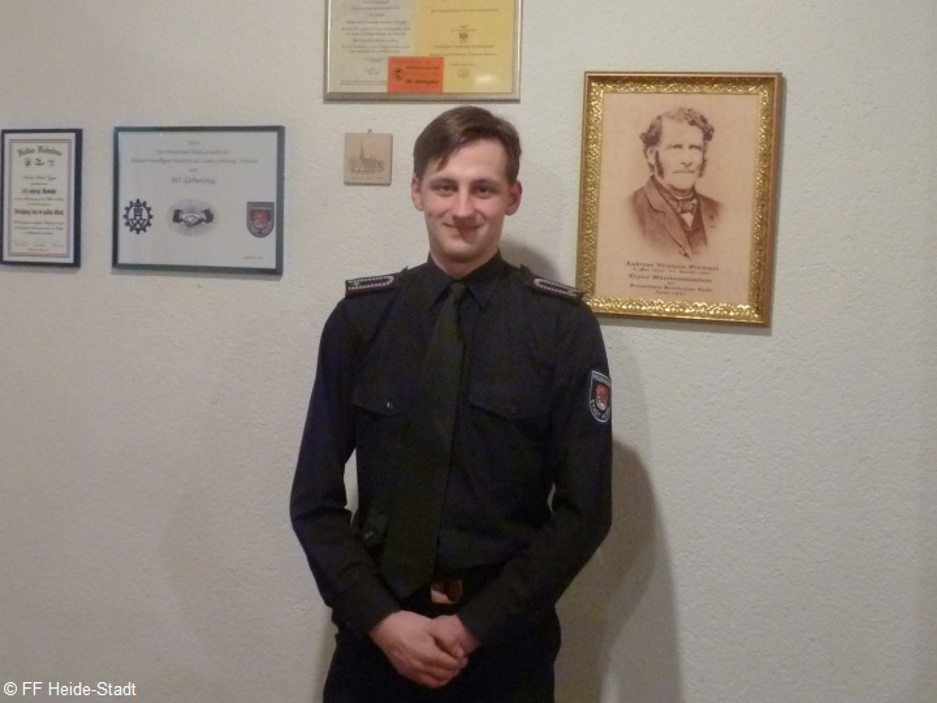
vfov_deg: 54.9
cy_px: 352
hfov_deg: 69.4
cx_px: 468
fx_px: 677
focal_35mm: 25
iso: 400
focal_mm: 4.1
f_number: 3.3
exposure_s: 1/13
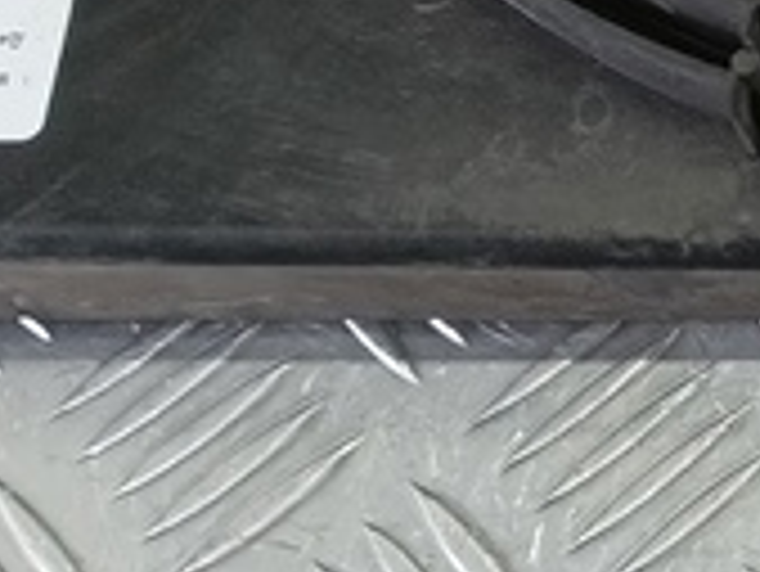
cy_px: -716
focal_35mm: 139
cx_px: 1763
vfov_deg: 9.7
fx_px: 3054
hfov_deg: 11.8
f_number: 1.6
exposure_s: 1/50
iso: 149
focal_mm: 4.11
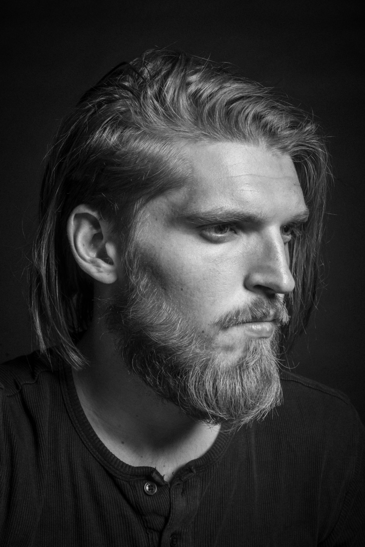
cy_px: 274
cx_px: 182
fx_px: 911
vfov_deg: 33.4
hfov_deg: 22.7
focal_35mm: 60
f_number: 16
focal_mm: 60
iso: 100
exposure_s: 1/125
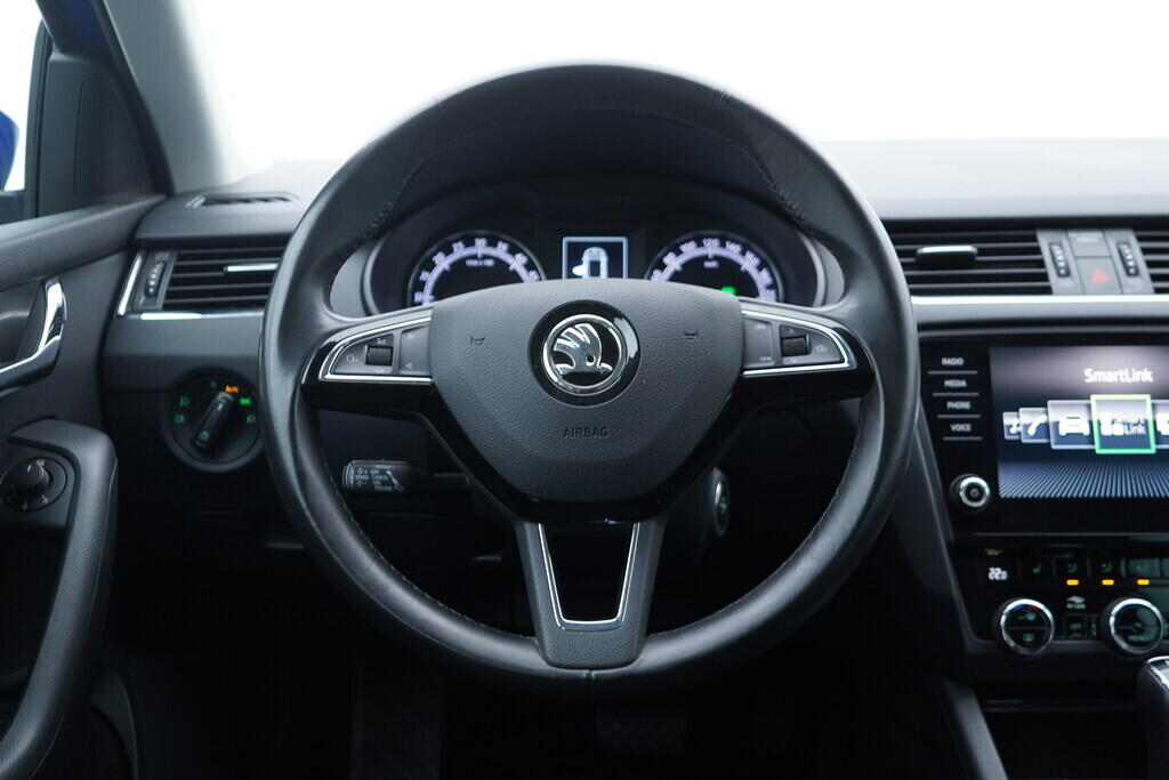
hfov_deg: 53.1
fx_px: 1169
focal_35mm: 36
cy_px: 390
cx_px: 584
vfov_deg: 36.9
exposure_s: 1/40
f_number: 2.8
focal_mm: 24
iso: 250
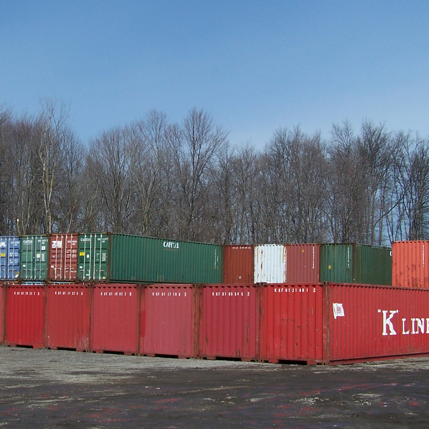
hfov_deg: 28.4
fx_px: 841
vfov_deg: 28.6
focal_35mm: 60
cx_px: 140
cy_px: 224
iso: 80
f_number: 4
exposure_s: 1/1000
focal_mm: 6.3
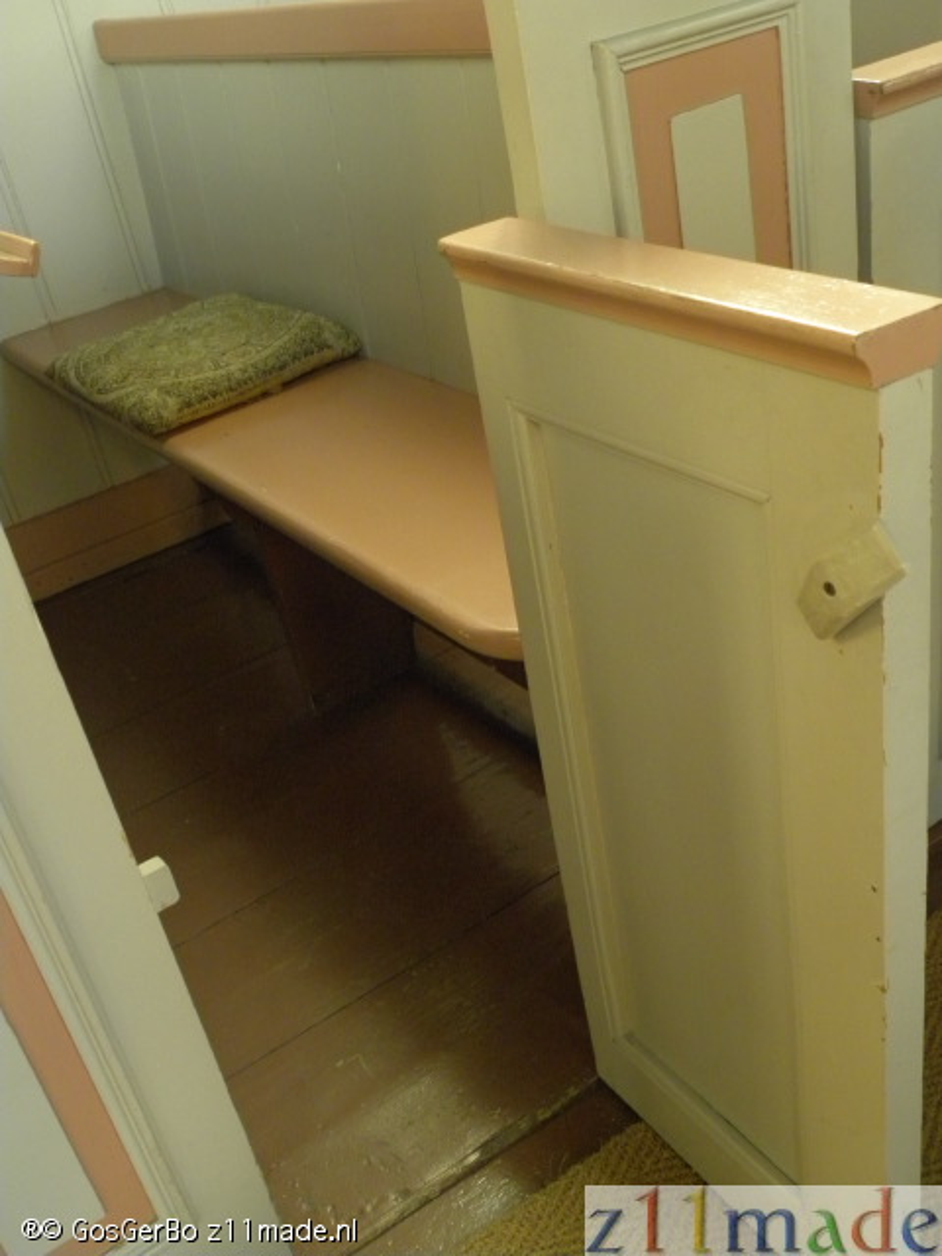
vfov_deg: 50.1
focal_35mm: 37
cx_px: 471
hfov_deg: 38.7
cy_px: 628
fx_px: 1343
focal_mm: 6.6
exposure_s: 1/16.4
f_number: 3.2
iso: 400
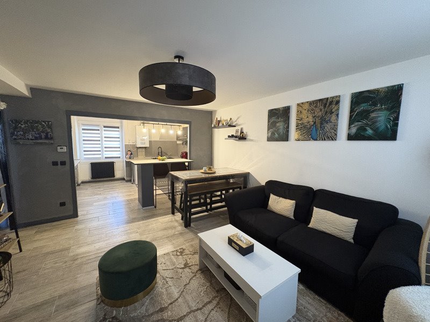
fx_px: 174
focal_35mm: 14
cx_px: 215
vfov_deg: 85.7
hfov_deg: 102.1
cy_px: 161
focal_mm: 2.22
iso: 640
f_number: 2.2
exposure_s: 1/50
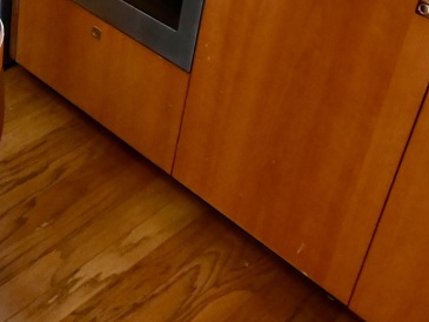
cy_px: -58
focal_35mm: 64
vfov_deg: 21.4
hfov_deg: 28.1
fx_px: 793
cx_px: -15
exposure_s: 1/100
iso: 3200
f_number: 4.5
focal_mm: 10
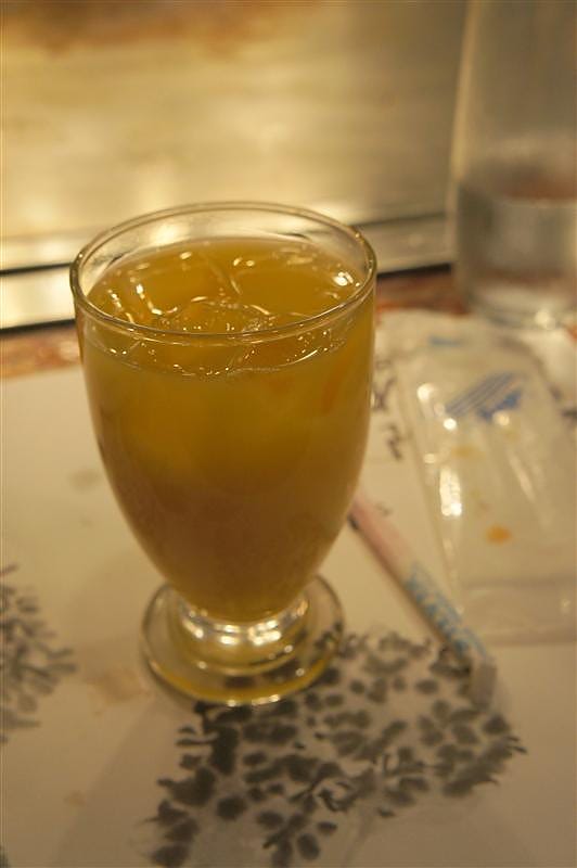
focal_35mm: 45
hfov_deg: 29.8
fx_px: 1084
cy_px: 434
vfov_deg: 43.6
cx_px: 288
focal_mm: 30
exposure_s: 1/50
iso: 800
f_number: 6.3
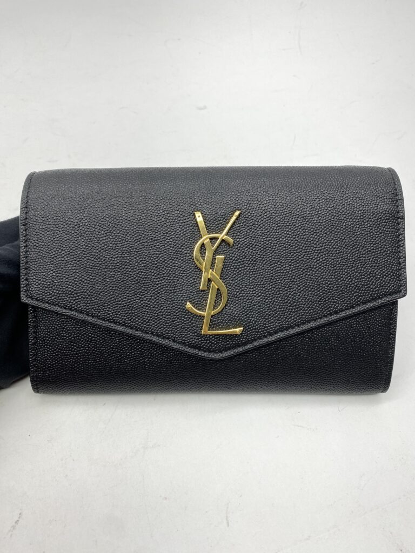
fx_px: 416
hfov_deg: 53.1
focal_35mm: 26
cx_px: 208
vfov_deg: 67.3
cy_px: 276
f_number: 1.8
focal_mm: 4.25
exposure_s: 1/124
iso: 32
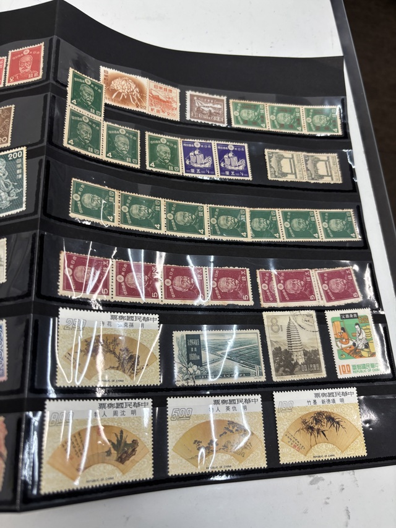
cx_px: 198
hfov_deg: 53.1
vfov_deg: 67.3
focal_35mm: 26
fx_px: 396
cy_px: 264
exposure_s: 1/120
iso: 80
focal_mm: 5.96
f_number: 1.6
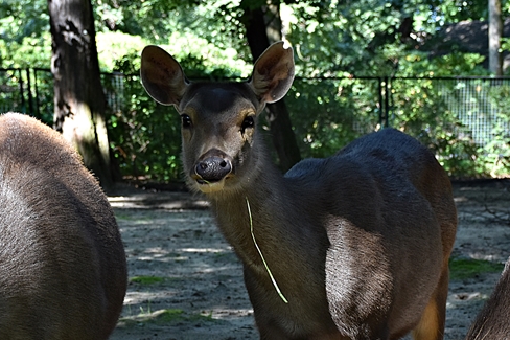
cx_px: 260
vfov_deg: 10.8
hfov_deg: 16.3
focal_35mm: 126
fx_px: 1784
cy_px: 316
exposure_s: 1/125
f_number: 5.6
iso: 400
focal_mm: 40
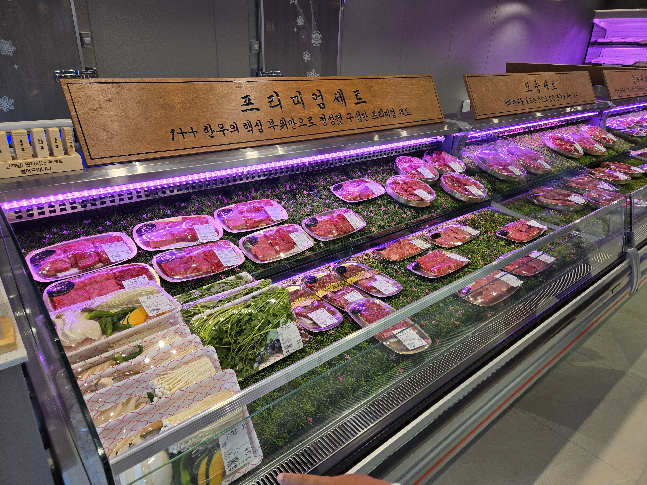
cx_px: 324
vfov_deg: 58.9
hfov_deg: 73.9
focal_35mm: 23
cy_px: 242
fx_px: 430
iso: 50
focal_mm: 5.4
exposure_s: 1/120
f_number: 1.8
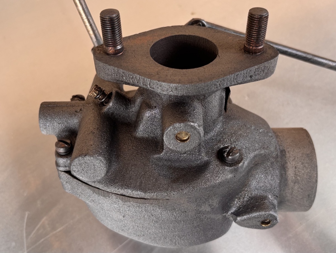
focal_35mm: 26
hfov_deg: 67.2
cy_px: 126
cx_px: 168
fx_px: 253
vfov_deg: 53.2
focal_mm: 5.96
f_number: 1.6
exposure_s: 1/94
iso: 125
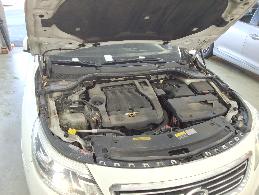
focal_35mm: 28
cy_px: 98
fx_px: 209
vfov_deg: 49.7
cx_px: 130
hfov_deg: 63.4
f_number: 1.9
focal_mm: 2.91
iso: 34
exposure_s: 1/60
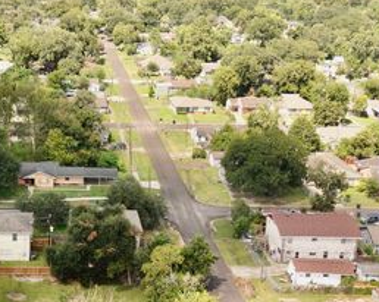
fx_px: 605
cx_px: 56
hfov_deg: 33.4
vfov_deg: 27.5
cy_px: 241
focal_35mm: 54
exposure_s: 1/8000
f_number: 1.8
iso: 800
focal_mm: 8.67
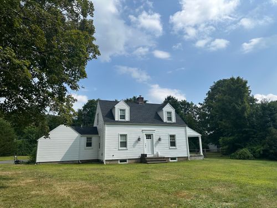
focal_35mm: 24
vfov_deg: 56.8
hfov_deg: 71.6
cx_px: 138
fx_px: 192
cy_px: 104
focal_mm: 6.86
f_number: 1.78
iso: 80
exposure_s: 1/7042
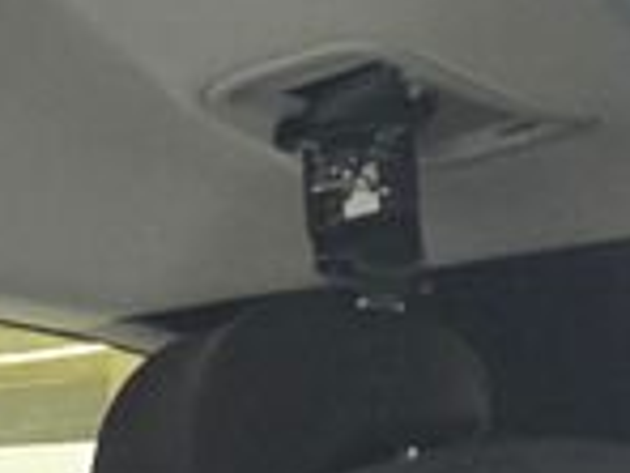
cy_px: 1521
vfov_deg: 7.8
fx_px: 2894
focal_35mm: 159
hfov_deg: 10.0
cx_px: -1128
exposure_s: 1/120
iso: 800
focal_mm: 6.3
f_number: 1.7
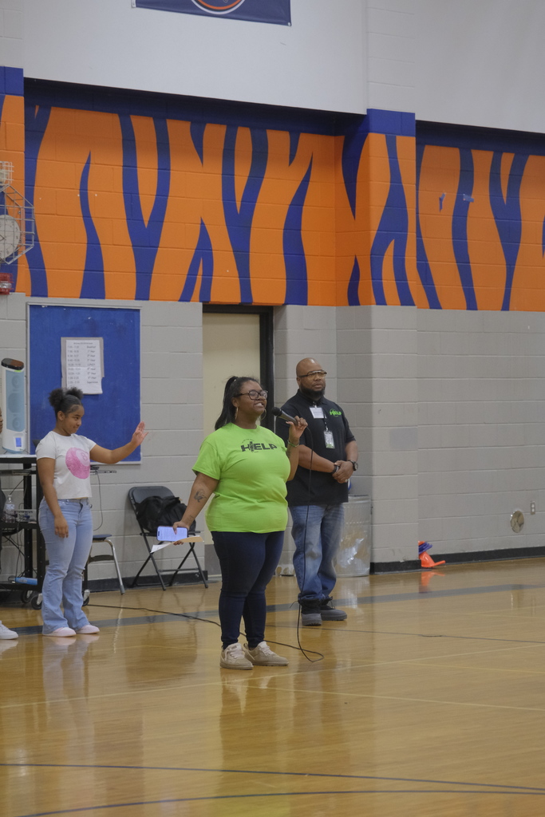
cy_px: 408
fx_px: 2724
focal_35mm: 120
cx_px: 272
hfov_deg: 11.4
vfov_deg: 17.1
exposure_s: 1/120
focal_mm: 80
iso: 2500
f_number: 4
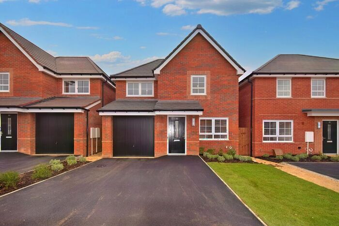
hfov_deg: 100.4
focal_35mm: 15
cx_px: 170
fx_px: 141
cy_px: 113
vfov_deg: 77.4
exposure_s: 1/200
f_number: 6.3
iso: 100
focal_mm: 10
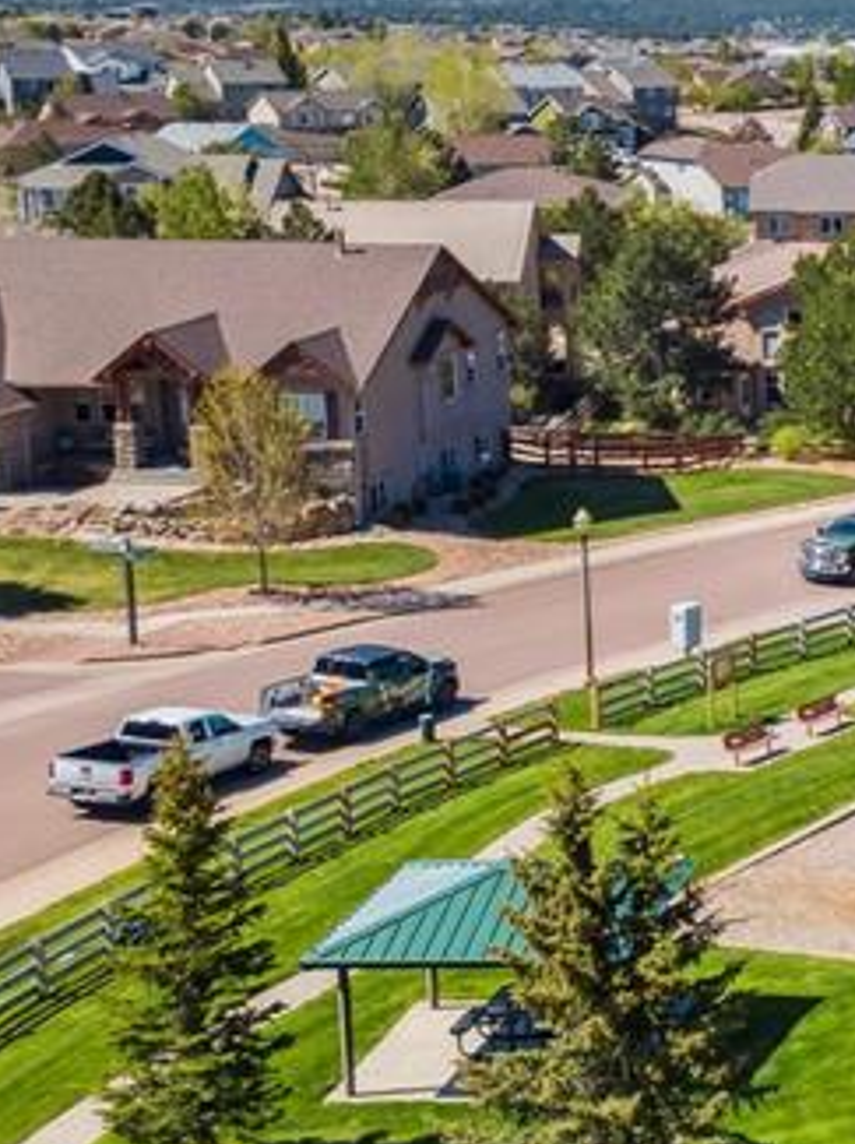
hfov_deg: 15.4
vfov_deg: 23.8
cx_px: 1538
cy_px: 463
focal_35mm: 82
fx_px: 2706
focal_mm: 4.7
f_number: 2.2
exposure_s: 1/400
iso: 100
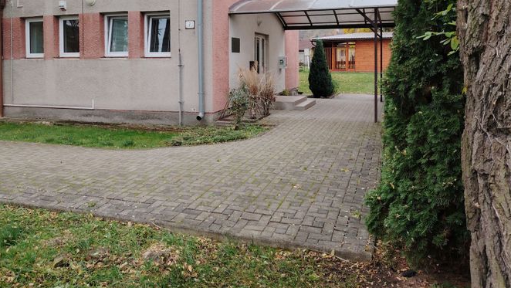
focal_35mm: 30
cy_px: 70
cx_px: 255
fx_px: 407
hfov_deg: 64.3
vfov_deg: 38.0
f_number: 1.75
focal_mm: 5.25
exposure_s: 1/100
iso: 111
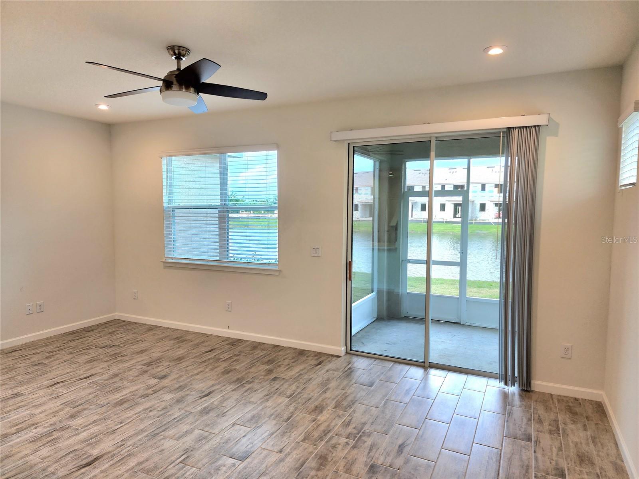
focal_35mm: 23
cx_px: 320
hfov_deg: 73.9
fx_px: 425
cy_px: 240
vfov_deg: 58.9
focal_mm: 6.4
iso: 50
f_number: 1.8
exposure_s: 1/120
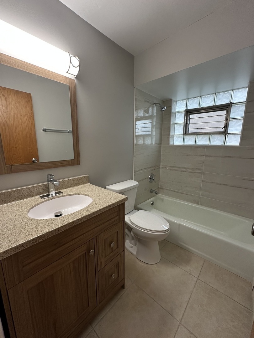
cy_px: 169
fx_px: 137
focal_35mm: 14
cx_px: 127
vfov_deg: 102.1
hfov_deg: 85.7
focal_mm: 2.22
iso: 160
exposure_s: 1/60
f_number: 2.2
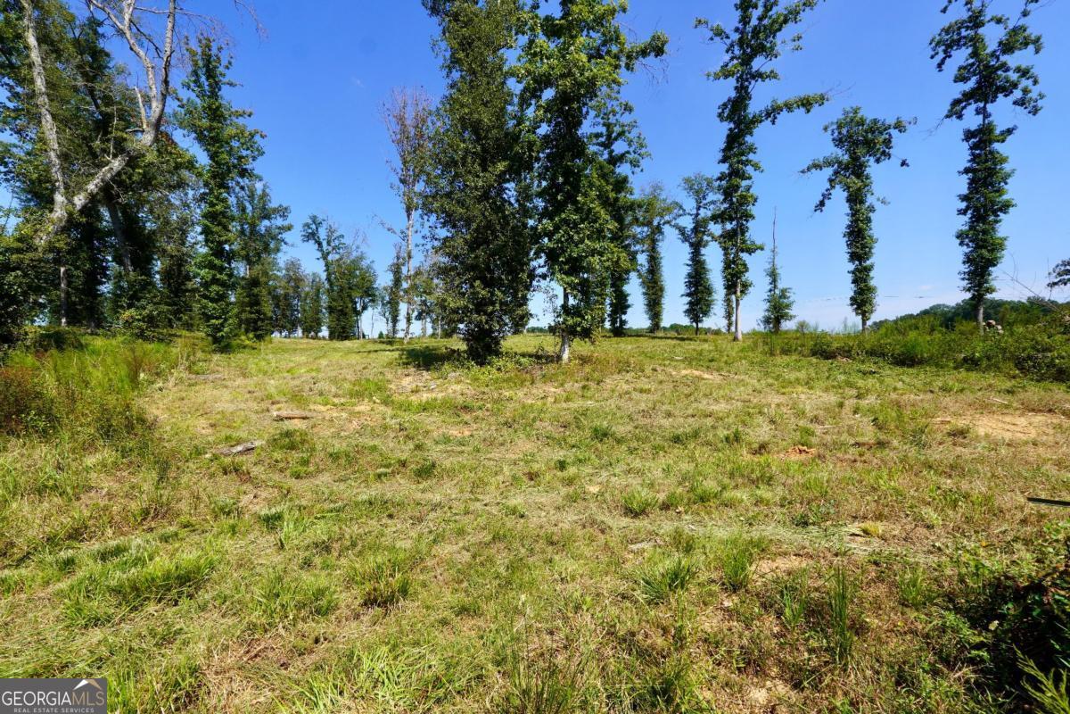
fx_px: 446
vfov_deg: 77.3
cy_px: 357
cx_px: 535
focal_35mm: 15
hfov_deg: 100.4
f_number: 10
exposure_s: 1/160
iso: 100
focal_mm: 10
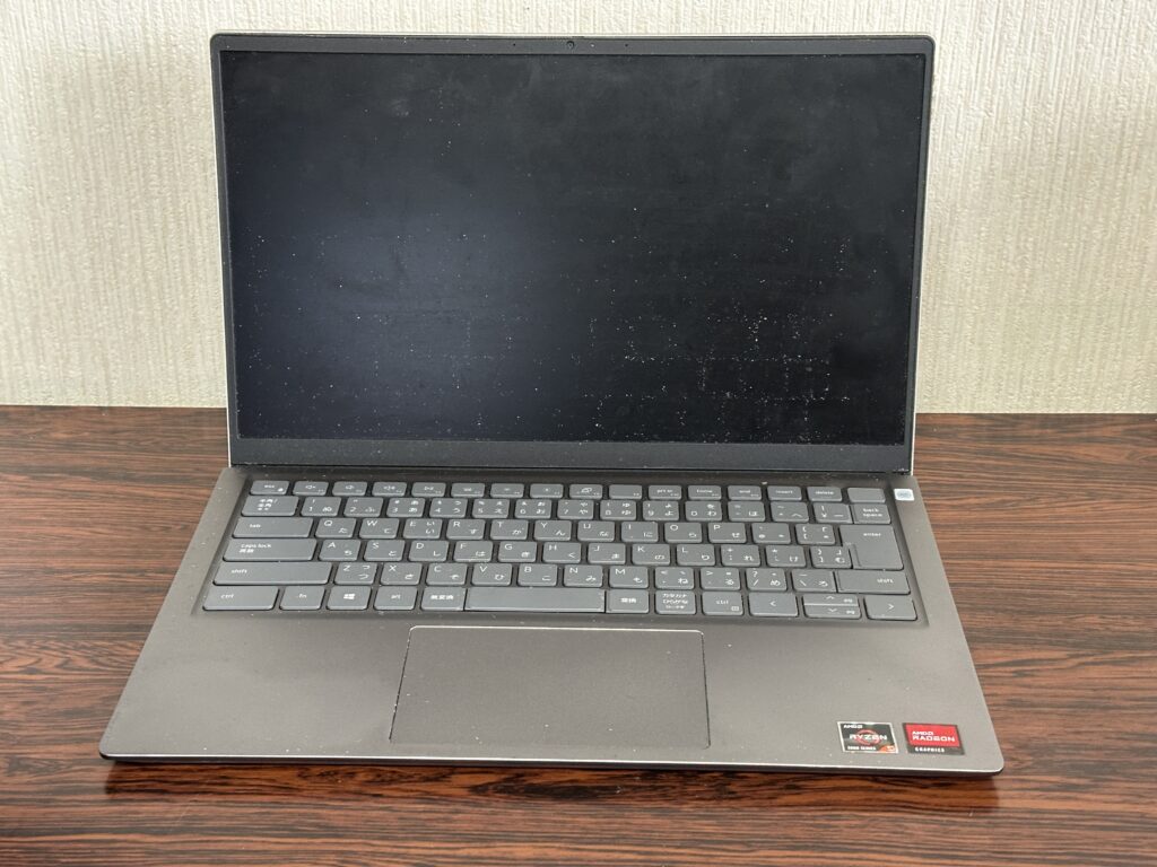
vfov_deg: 30.3
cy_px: 434
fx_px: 1604
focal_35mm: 48
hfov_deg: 39.7
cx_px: 578
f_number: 1.78
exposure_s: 1/33
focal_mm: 6.86
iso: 320
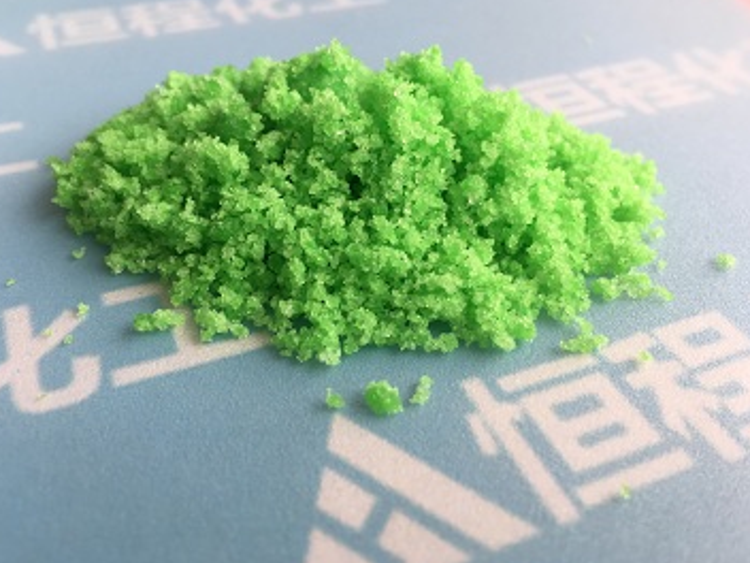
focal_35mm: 33
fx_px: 715
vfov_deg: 42.9
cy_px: 271
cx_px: 343
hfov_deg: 55.3
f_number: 2.2
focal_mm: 4.15
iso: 32
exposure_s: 1/100
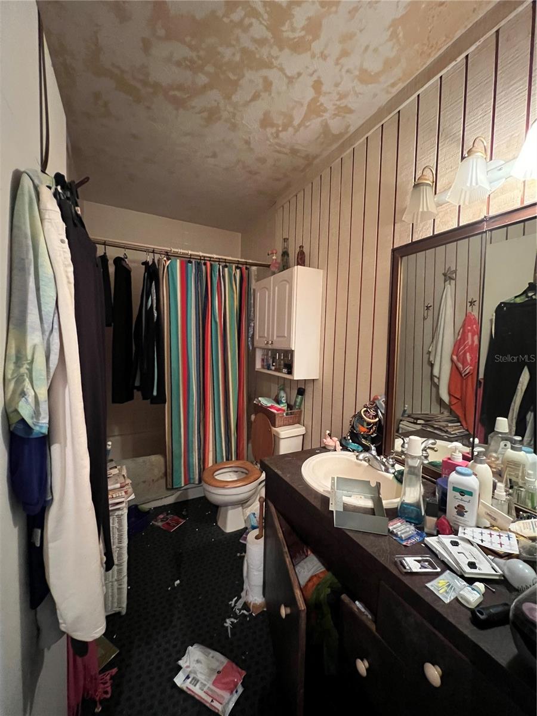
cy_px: 358
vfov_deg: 106.2
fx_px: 269
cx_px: 268
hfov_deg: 89.9
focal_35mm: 13
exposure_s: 1/40
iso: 1000
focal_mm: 1.57
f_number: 1.8
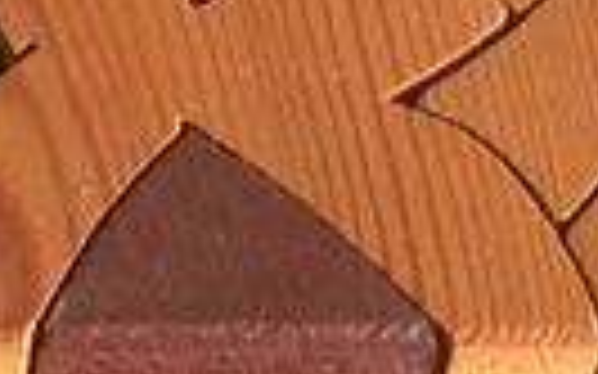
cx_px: -108
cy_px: -444
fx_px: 3502
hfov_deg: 9.6
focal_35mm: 215
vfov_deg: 5.9
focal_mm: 4.12
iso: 80
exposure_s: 1/30
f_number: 2.2
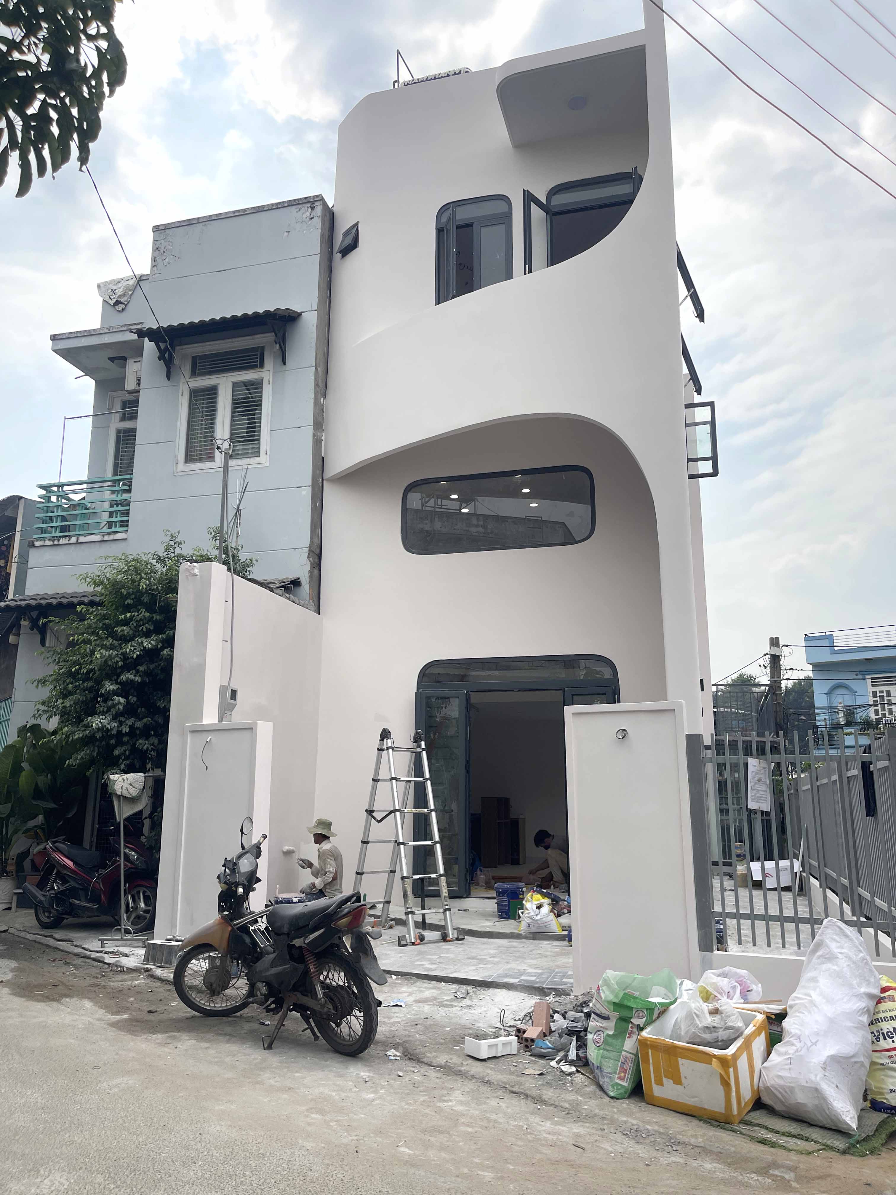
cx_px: 448
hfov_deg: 54.9
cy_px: 598
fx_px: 863
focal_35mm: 25
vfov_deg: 69.4
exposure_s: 1/3559
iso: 32
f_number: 1.6
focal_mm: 5.1
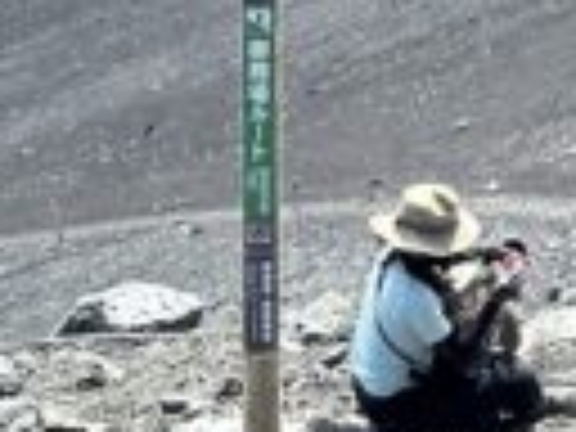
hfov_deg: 6.5
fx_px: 4792
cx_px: 1480
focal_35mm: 288
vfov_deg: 5.1
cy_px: -306
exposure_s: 1/1992
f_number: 1.78
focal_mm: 6.86
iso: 64
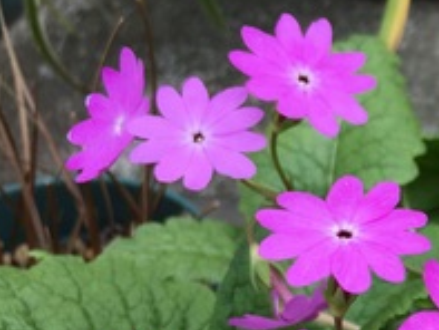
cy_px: 361
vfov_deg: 15.3
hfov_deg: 18.5
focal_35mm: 94
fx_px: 1193
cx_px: 653
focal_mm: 4.15
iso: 25
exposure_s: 1/379
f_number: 2.2
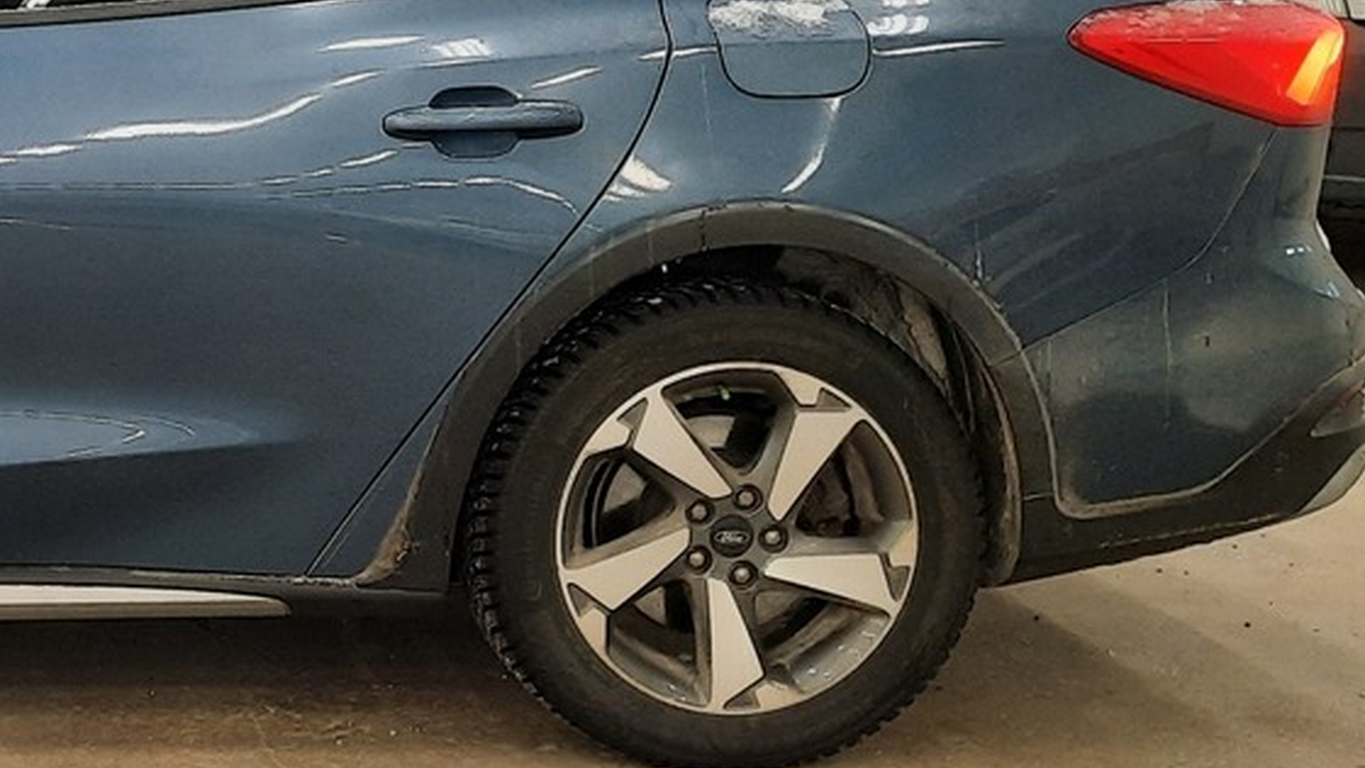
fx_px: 2534
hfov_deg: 27.2
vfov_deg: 17.1
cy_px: 200
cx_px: -195
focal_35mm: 70
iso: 250
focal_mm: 4.6
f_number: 2
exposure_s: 1/60
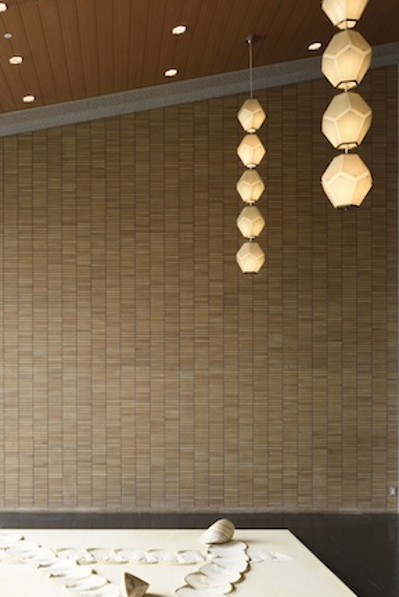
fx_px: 664
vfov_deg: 48.0
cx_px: 101
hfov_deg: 32.8
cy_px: 372
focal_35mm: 40
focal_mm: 23
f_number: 10
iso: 100
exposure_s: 1/3
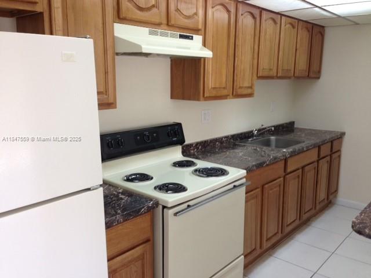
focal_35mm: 33
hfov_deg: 55.4
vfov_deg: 42.9
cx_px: 186
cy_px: 139
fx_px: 354
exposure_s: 1/30
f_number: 2.4
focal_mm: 4.13
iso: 50
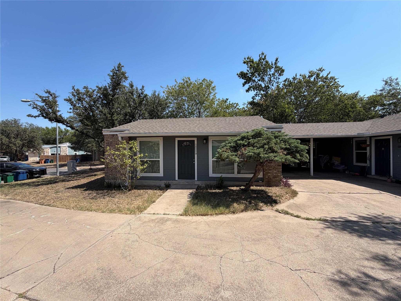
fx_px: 162
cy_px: 150
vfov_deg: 85.7
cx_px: 200
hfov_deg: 102.1
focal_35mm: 14
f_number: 2.2
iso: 25
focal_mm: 2.22
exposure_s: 1/770
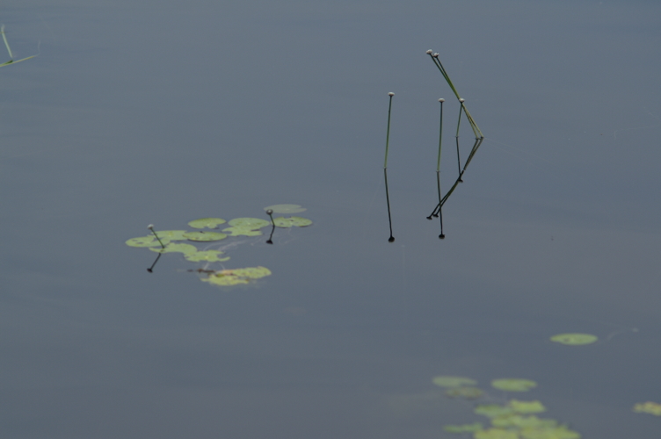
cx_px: 330
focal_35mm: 270
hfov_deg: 7.6
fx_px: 4953
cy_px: 220
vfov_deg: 5.1
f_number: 6.3
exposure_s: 1/640
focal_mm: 180
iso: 100
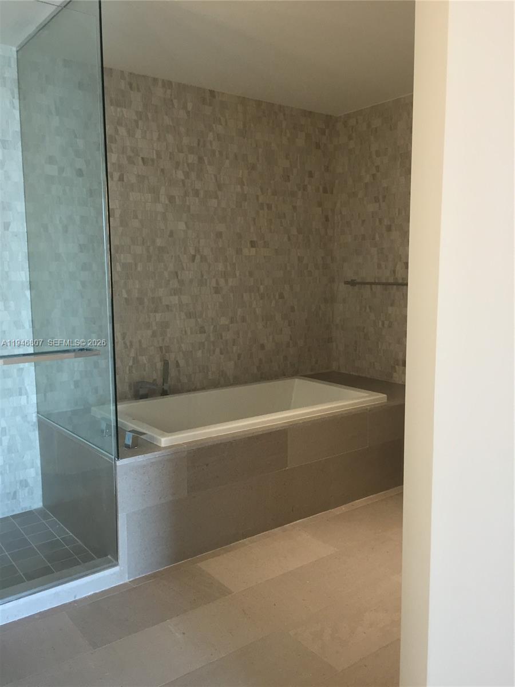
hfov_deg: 48.2
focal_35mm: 29
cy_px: 344
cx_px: 258
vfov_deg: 61.7
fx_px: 575
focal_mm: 4.15
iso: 80
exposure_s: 1/30
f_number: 2.2
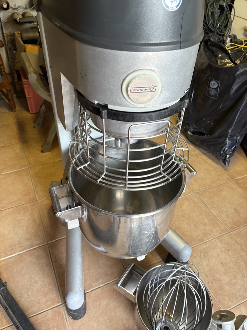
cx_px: 124
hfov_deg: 53.1
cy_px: 165
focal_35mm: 26
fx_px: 247
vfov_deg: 67.3
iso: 160
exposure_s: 1/50
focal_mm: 5.96
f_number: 1.6
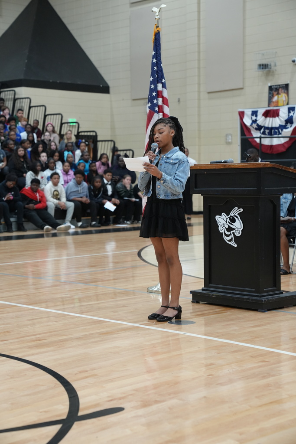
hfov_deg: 19.5
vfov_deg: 28.8
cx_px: 148
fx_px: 863
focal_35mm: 70
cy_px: 222
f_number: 4
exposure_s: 1/160
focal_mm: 70
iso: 2000
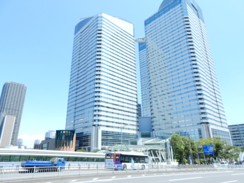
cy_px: 92
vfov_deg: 56.8
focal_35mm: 24
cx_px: 122
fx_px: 169
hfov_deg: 71.6
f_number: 5.6
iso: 80
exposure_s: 1/160
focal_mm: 4.3
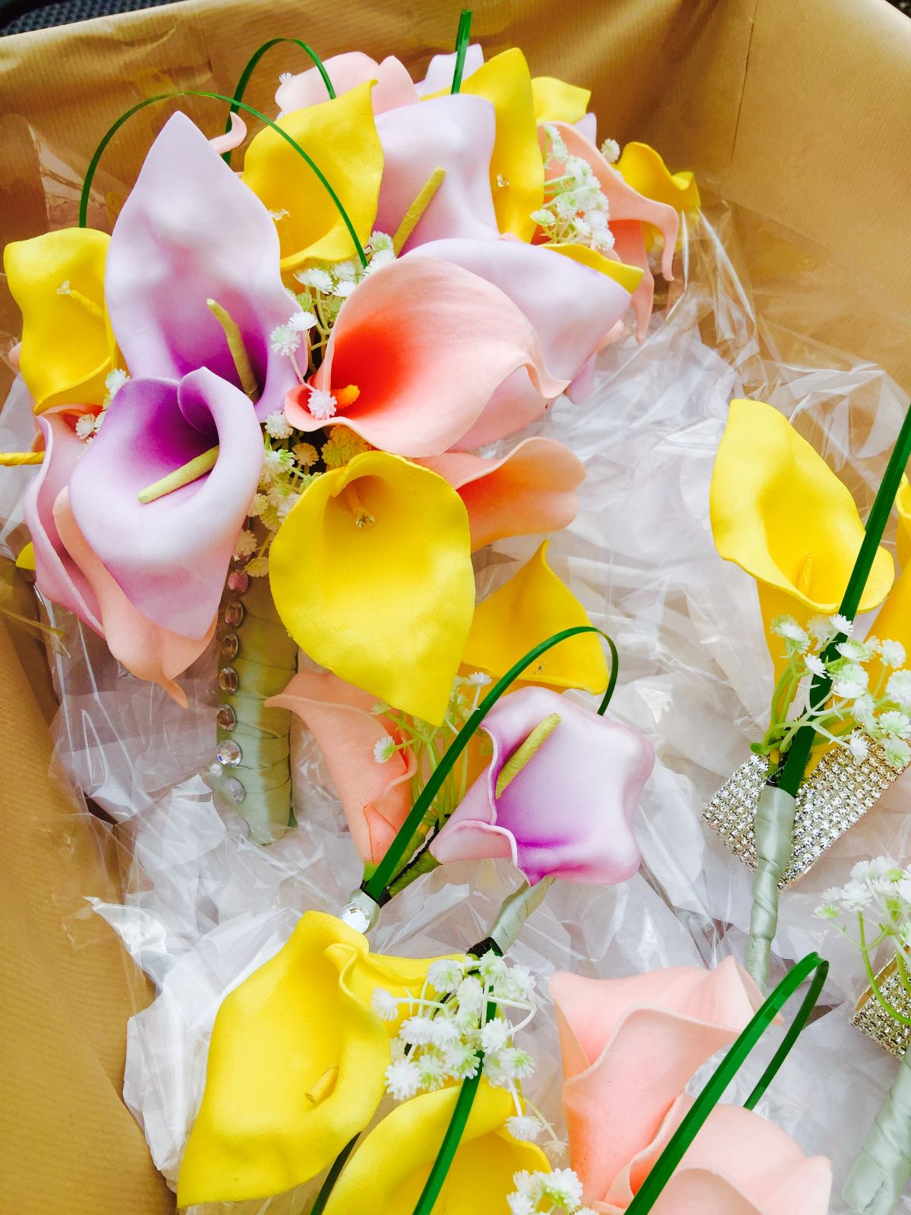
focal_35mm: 29
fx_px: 1018
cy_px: 608
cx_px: 456
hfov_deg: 48.2
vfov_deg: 61.7
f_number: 2.2
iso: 32
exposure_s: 1/1980
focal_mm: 4.15
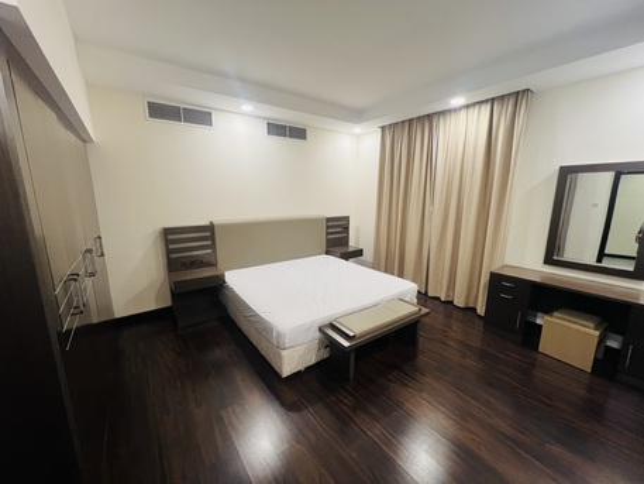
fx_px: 242
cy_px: 242
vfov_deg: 89.9
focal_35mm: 13
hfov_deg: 106.2
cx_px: 322
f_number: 1.8
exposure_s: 1/50
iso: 125
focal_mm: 1.57
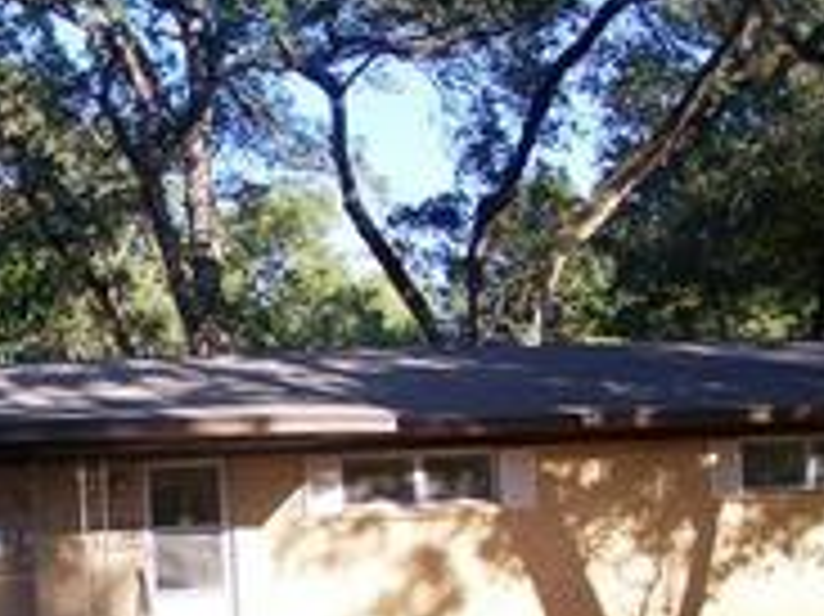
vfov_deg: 20.3
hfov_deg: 26.8
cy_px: 463
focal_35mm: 72
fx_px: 1713
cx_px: 257
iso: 80
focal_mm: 6.3
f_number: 2.8
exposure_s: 1/320
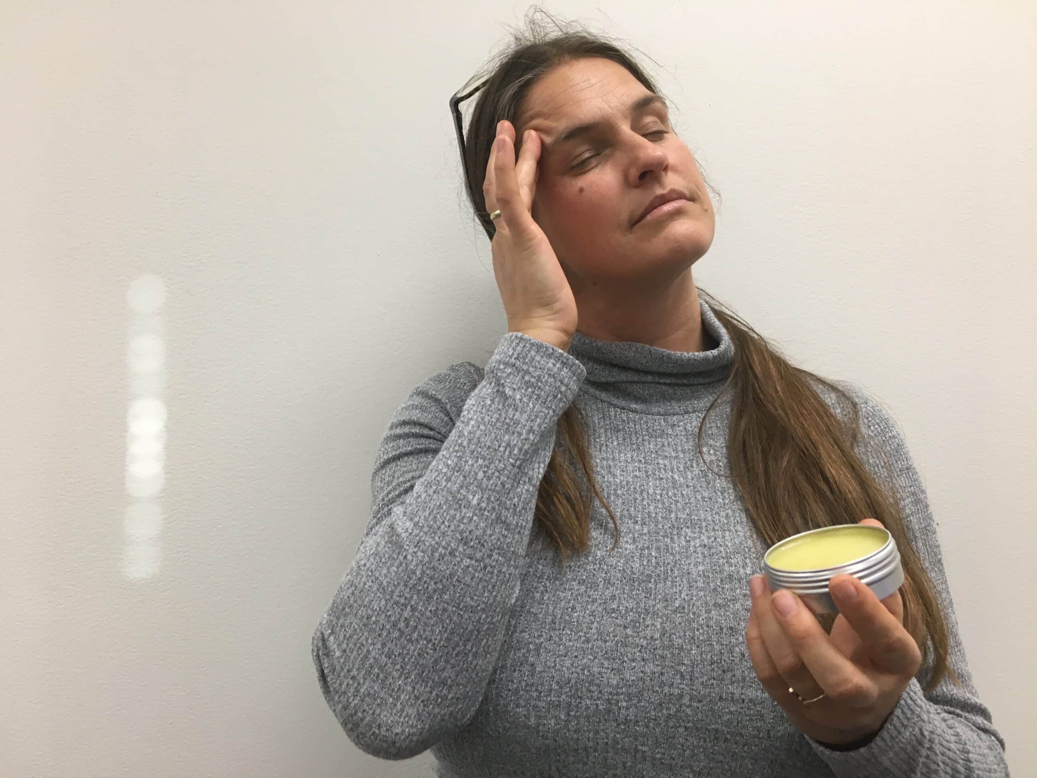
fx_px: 869
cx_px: 518
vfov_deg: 48.2
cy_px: 389
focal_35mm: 29
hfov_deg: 61.7
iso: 64
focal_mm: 4.15
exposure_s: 1/30
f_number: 2.2
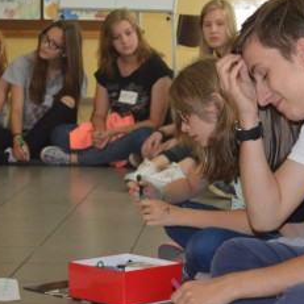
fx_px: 1360
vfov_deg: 12.8
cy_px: 149
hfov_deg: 12.7
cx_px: 236
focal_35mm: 137
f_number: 5.6
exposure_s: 1/60
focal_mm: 55
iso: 1600
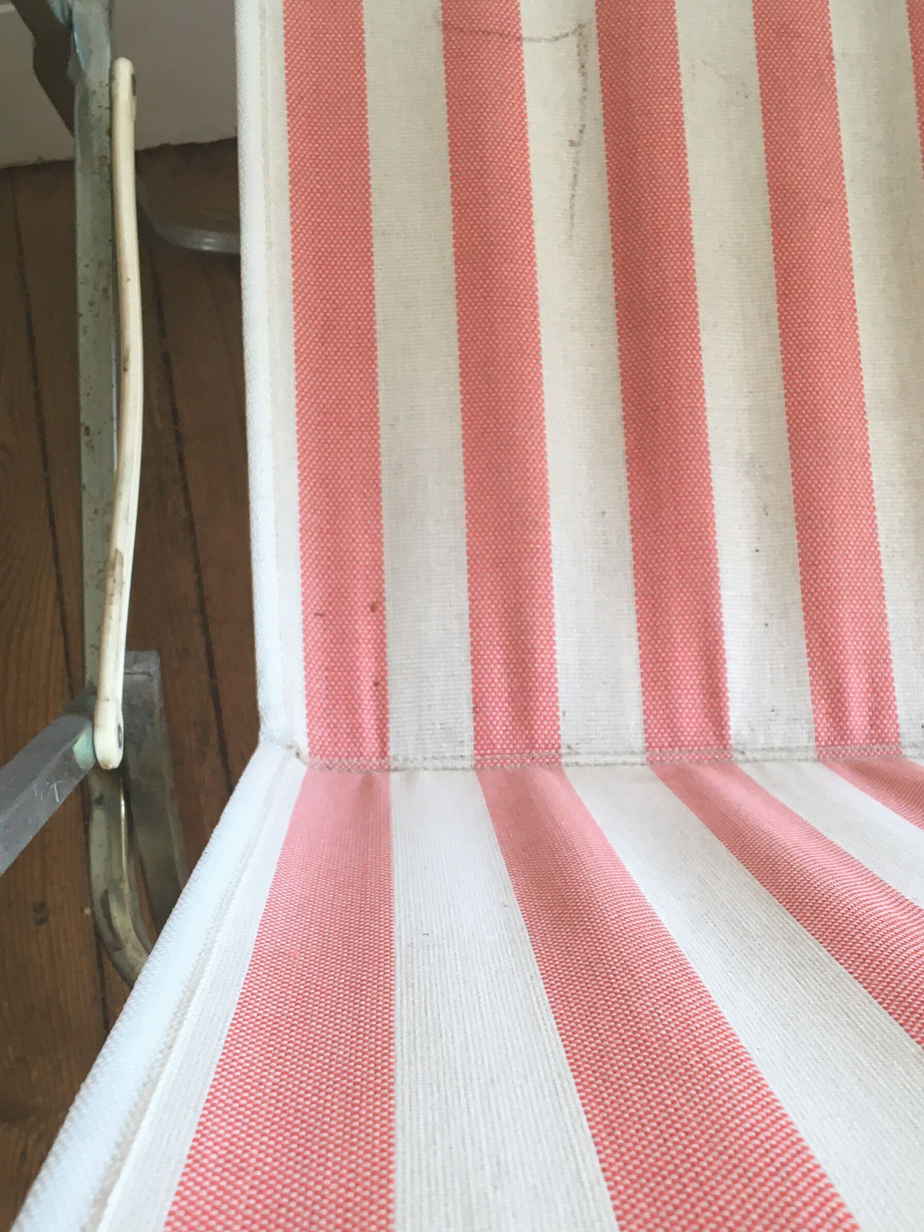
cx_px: 500
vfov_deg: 38.8
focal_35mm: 49
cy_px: 710
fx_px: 1744
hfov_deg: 29.7
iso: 25
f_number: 2.2
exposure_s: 1/33
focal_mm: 4.15
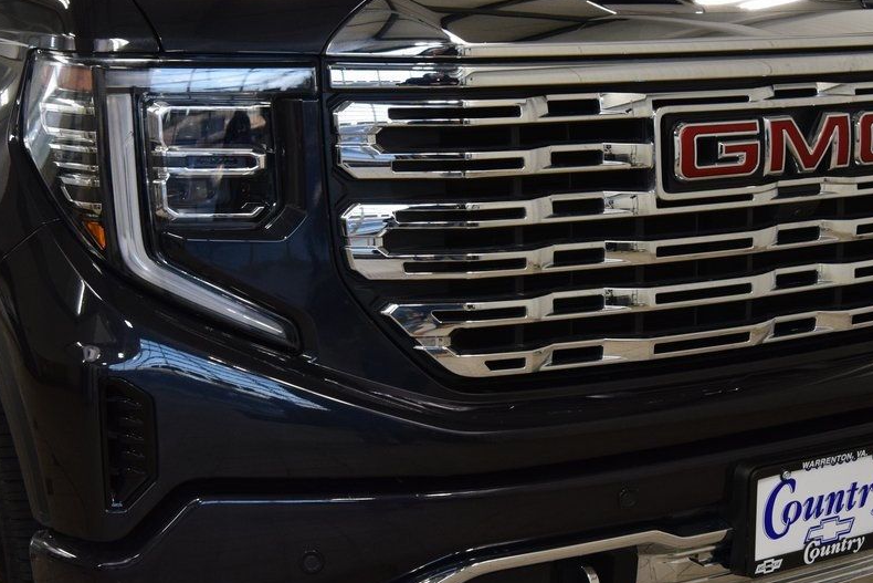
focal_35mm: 70
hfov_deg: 28.7
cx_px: 550
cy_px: 338
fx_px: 1698
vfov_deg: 19.5
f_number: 8
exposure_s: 1/60
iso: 1600
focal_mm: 36
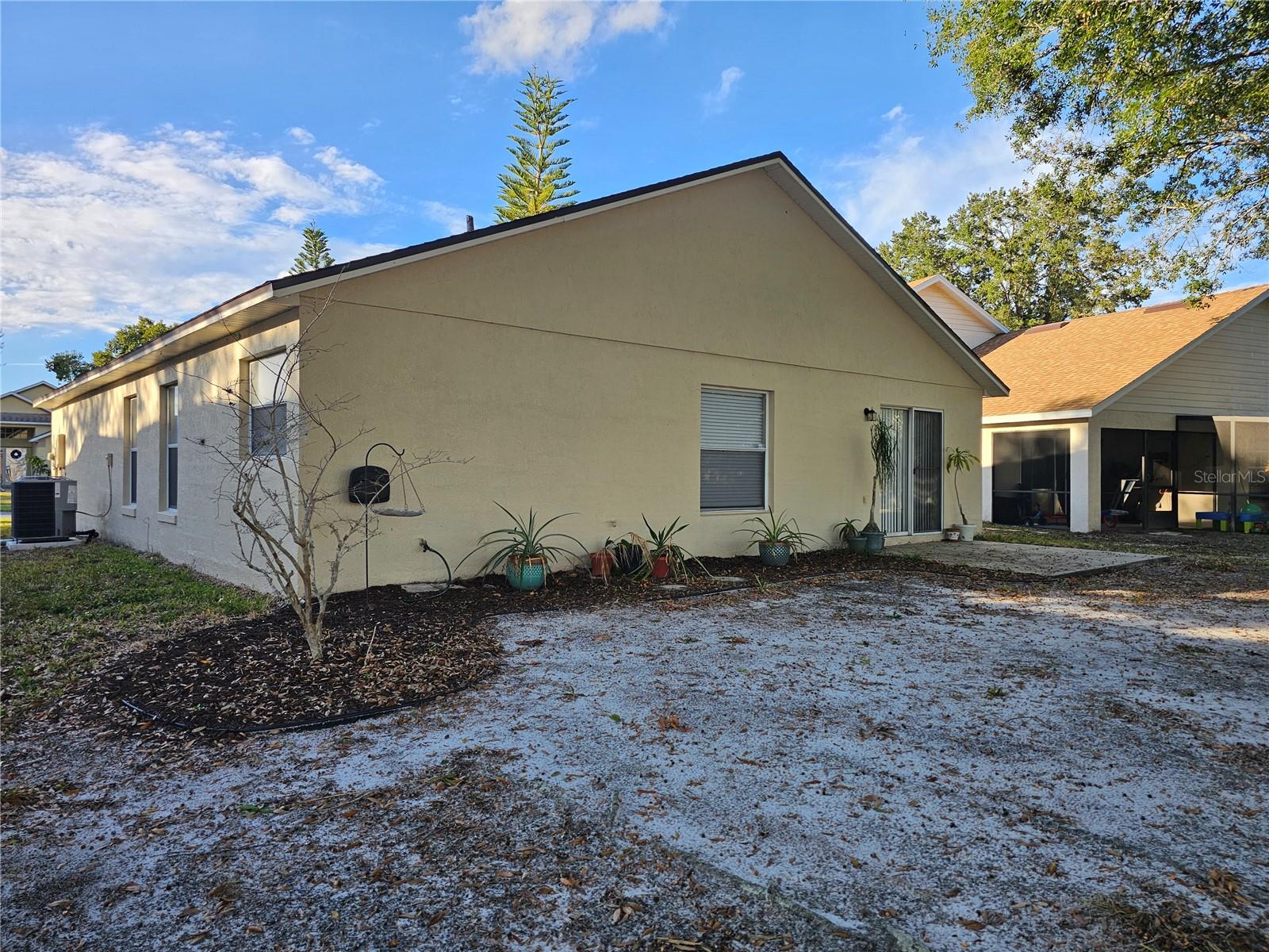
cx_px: 634
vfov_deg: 58.9
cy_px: 476
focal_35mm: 23
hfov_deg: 73.9
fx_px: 843
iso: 10
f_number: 1.7
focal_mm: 6.3
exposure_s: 1/222
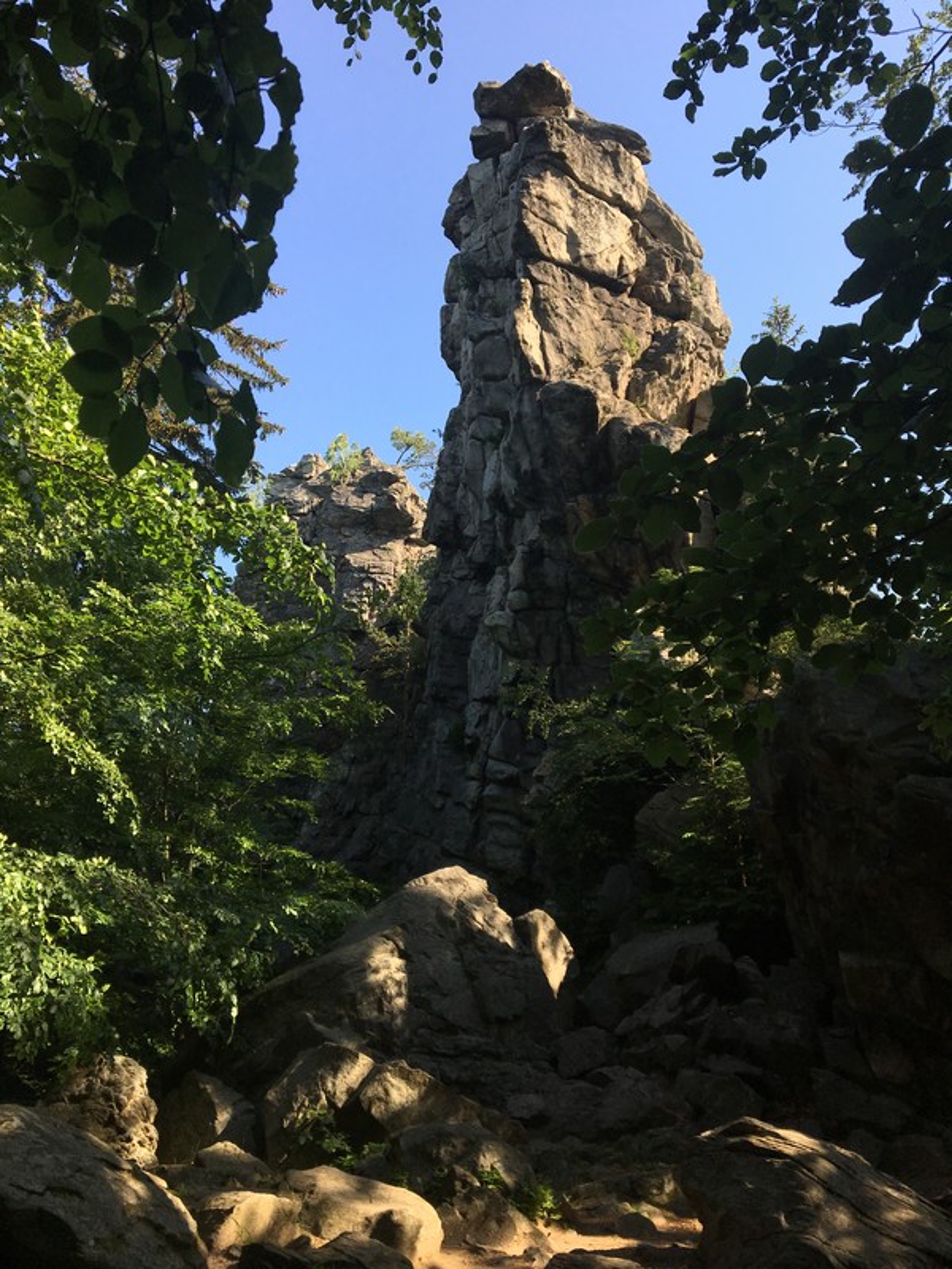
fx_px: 1063
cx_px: 476
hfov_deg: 48.2
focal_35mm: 29
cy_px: 634
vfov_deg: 61.7
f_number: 2.2
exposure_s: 1/986
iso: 25
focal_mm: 4.15
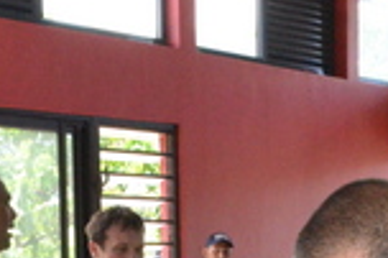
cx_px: 217
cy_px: 524
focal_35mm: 145
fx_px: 1562
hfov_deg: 14.2
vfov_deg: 8.9
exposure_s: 1/250
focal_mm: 23
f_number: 16
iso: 5000
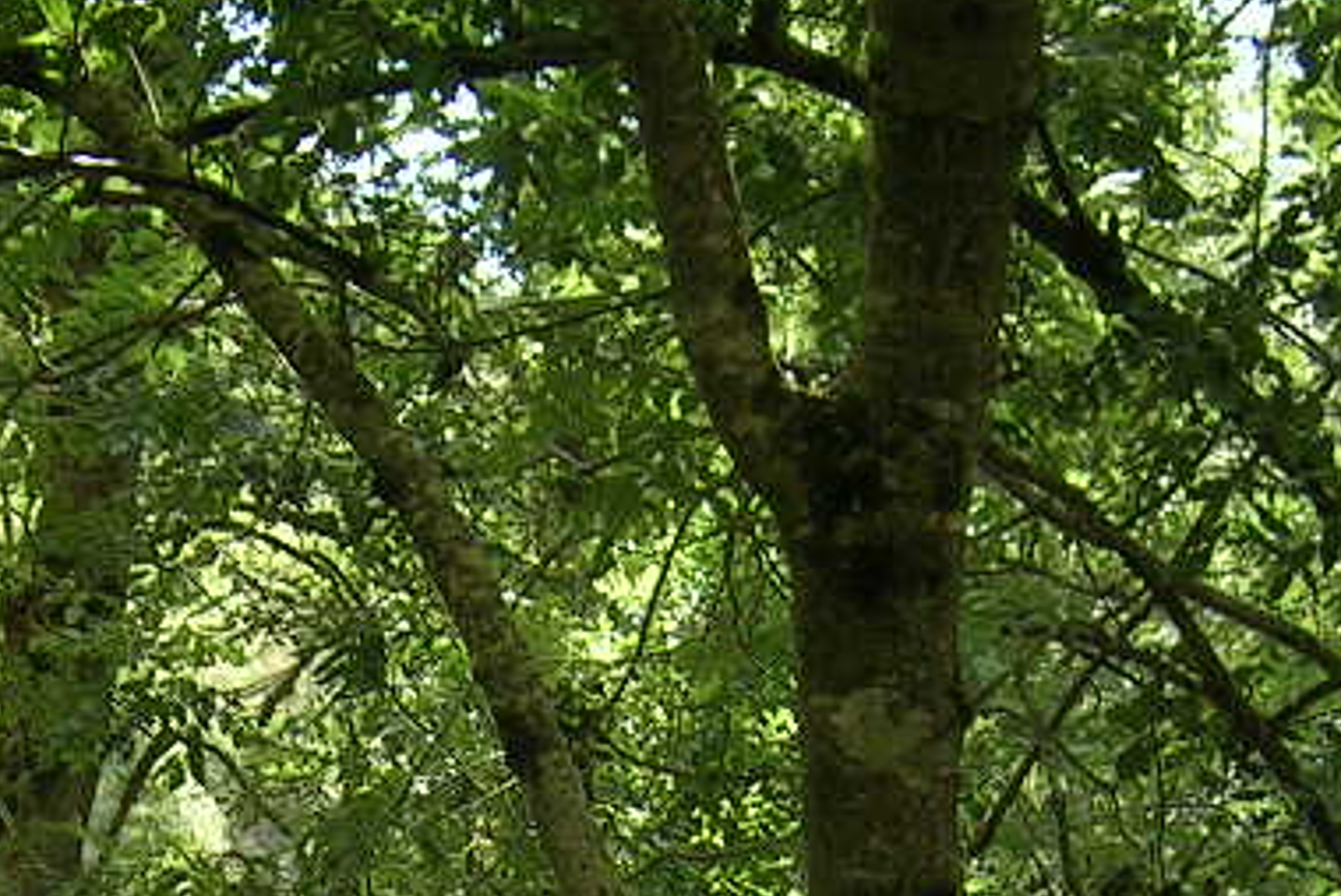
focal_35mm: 98
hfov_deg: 20.7
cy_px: 1245
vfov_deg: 13.4
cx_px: 413
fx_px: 3653
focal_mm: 5.4
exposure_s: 1/125
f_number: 2.8
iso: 50
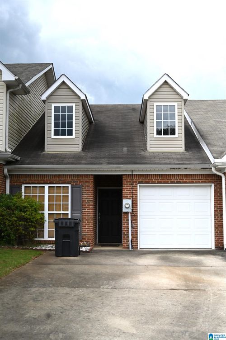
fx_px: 396
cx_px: 113
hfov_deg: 31.8
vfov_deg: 46.4
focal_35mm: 42
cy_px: 170
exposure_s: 1/8000
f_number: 4
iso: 1400
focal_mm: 42
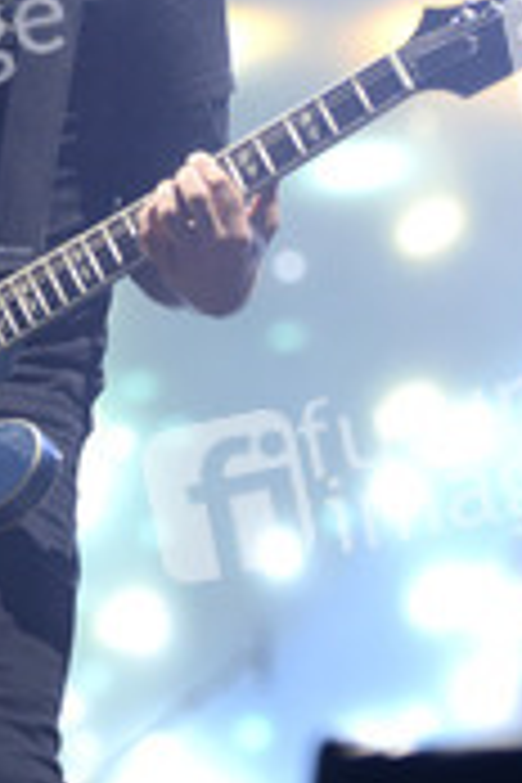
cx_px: -36
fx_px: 5502
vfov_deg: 8.1
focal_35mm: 253
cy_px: 252
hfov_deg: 5.4
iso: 2000
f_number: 3.2
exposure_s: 1/320
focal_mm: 110
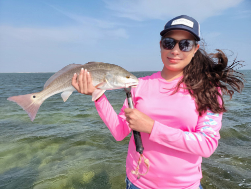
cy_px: 94
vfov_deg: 56.8
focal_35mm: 24
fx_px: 174
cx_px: 126
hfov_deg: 71.6
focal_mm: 6.7
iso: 16
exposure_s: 1/838
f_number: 1.8
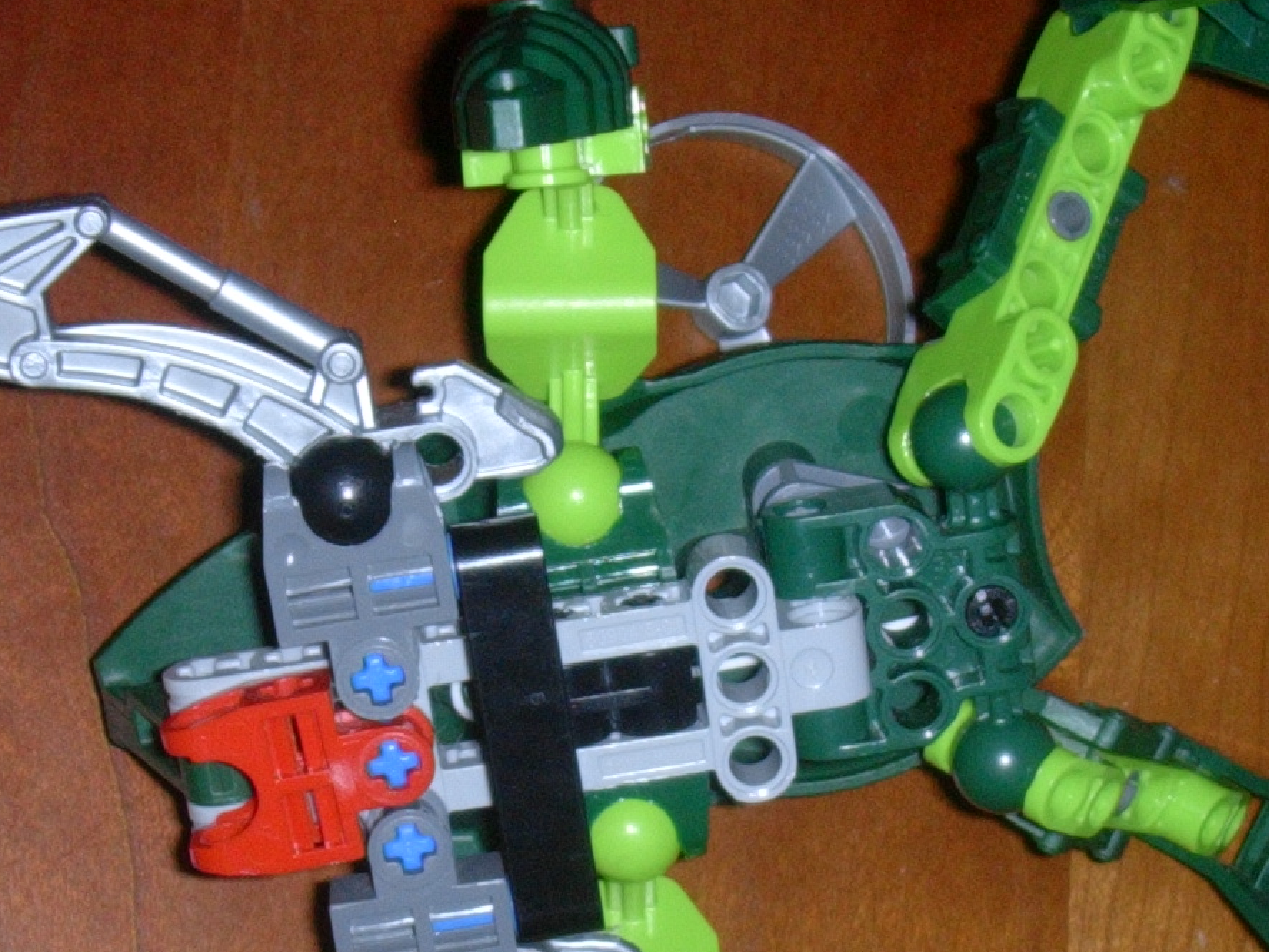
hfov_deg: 18.0
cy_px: 659
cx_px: 722
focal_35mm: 109
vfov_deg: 13.6
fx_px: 3996
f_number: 3
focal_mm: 7.3
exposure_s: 1/64
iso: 70
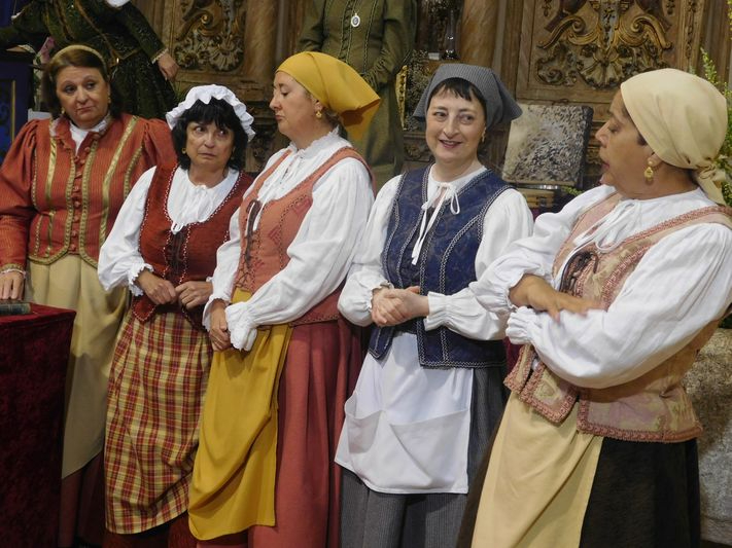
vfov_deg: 24.8
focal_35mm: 59
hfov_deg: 32.7
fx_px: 1247
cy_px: 274
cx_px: 366
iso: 280
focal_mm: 10.4
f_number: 4
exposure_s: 1/30
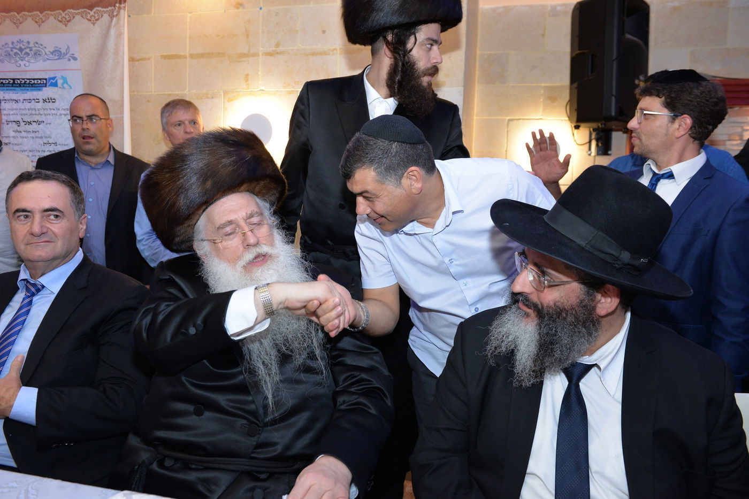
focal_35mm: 28
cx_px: 374
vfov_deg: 46.4
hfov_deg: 65.5
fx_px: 582
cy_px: 250
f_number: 4.5
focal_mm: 28
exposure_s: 1/125
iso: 1250
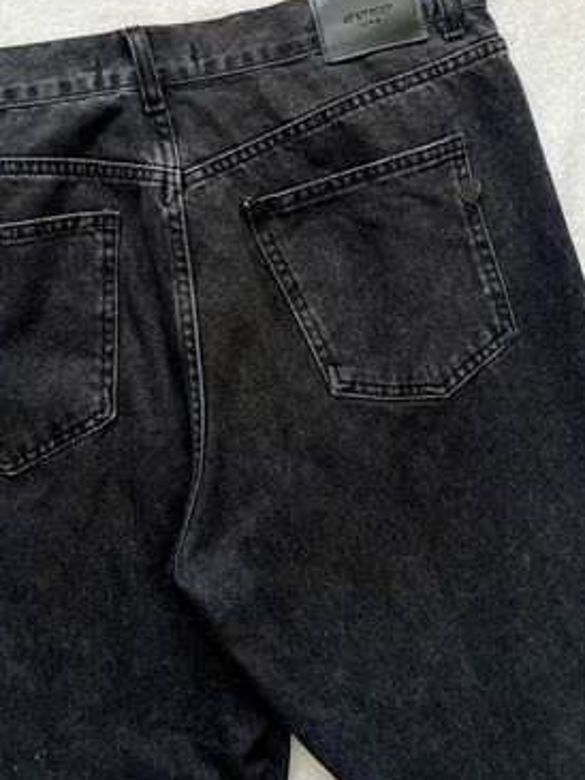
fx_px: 856
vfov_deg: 48.8
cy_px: 337
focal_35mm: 38
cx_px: 188
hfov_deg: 37.3
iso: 125
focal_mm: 5.1
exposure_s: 1/104
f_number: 1.6
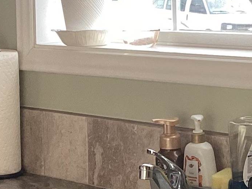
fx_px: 997
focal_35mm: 137
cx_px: 108
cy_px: 153
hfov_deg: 14.4
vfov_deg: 10.8
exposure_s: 1/60
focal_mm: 3.3
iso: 100
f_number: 2.4
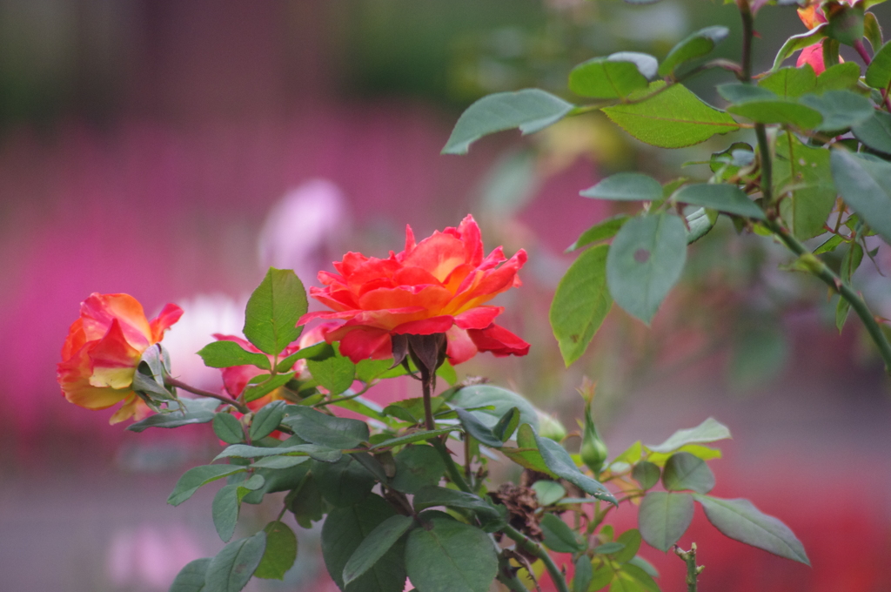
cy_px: 296
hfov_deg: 4.6
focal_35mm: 450
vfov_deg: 3.0
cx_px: 446
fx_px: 11123
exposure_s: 1/320
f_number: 5.6
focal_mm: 300
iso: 800
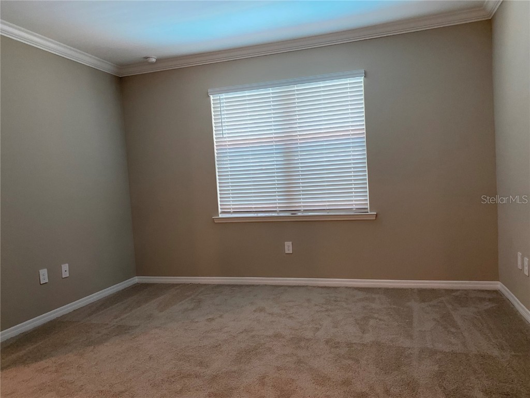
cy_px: 199
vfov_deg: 53.1
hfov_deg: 67.3
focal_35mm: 26
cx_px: 265
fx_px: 398
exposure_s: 1/60
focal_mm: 4.25
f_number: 1.8
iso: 160
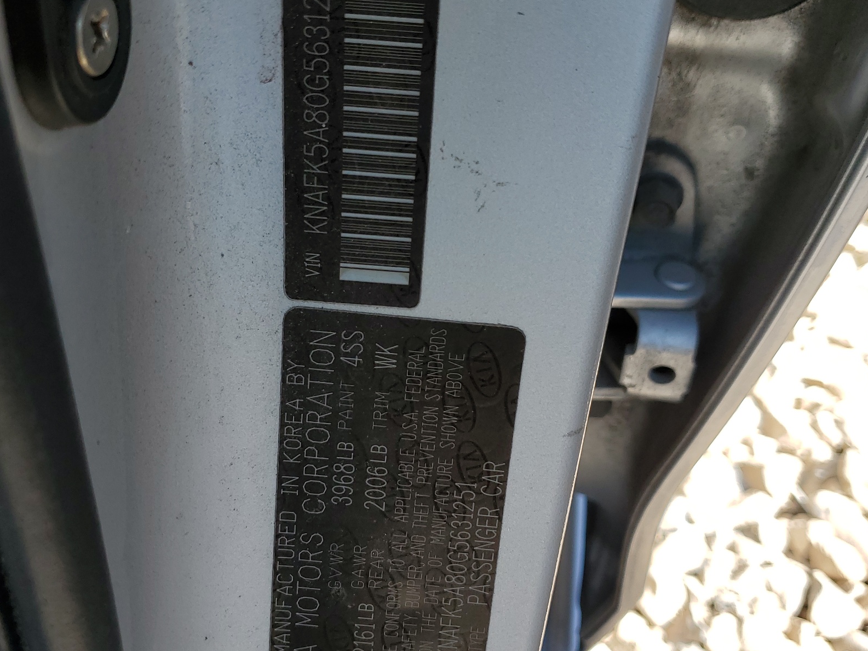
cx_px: 435
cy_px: 310
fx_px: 877
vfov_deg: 40.7
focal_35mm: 35
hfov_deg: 52.6
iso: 50
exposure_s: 1/833
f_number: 1.5
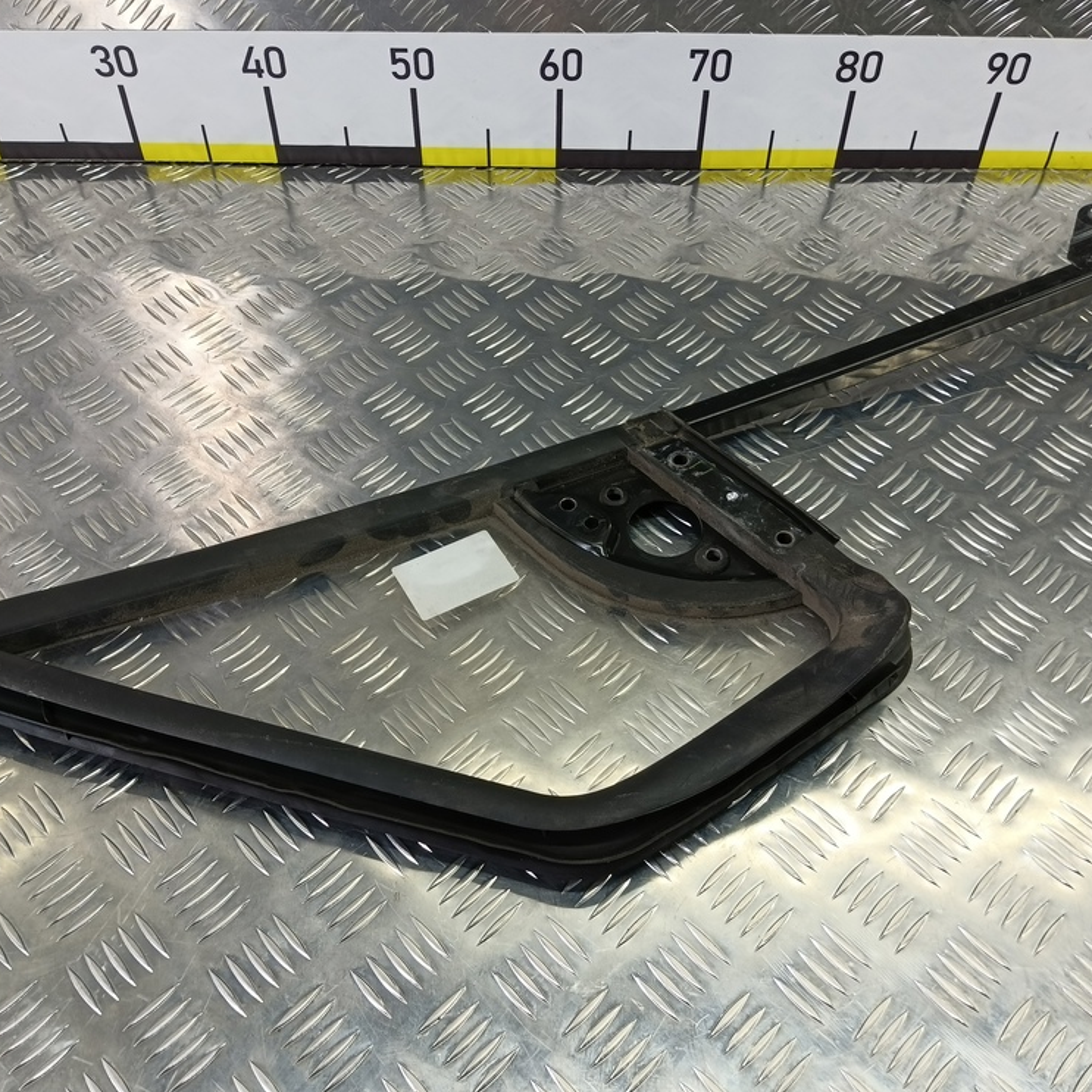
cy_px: 563
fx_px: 999
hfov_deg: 57.3
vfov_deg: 57.3
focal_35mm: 28
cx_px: 542
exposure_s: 1/50
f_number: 1.6
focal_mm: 4.11
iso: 90
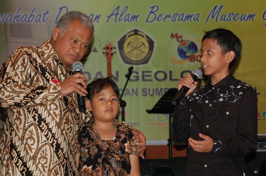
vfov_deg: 10.7
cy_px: 88
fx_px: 940
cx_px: 133
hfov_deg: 16.1
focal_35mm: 128
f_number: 5.6
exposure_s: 1/60
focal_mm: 85
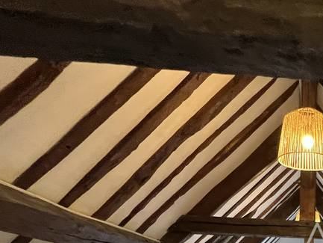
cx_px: 340
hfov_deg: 42.4
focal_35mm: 36
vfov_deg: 30.4
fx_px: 336
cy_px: 324
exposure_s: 1/50
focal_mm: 1.57
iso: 400
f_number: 1.8
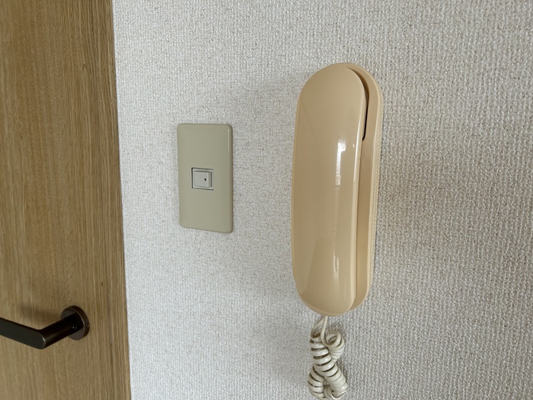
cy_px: 200
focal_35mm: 26
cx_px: 266
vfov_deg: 53.1
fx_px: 400
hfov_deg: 67.3
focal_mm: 5.7
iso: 100
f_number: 1.5
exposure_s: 1/121
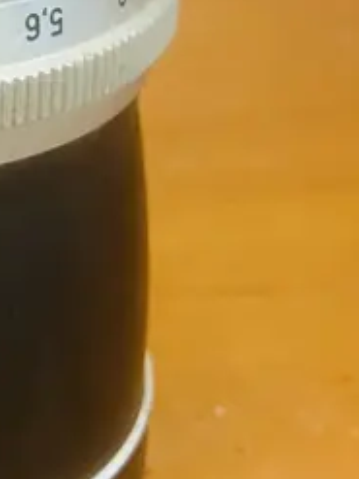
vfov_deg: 16.4
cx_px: -223
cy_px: -64
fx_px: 1605
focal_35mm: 116
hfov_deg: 12.0
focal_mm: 3.99
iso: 320
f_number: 1.8
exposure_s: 1/50
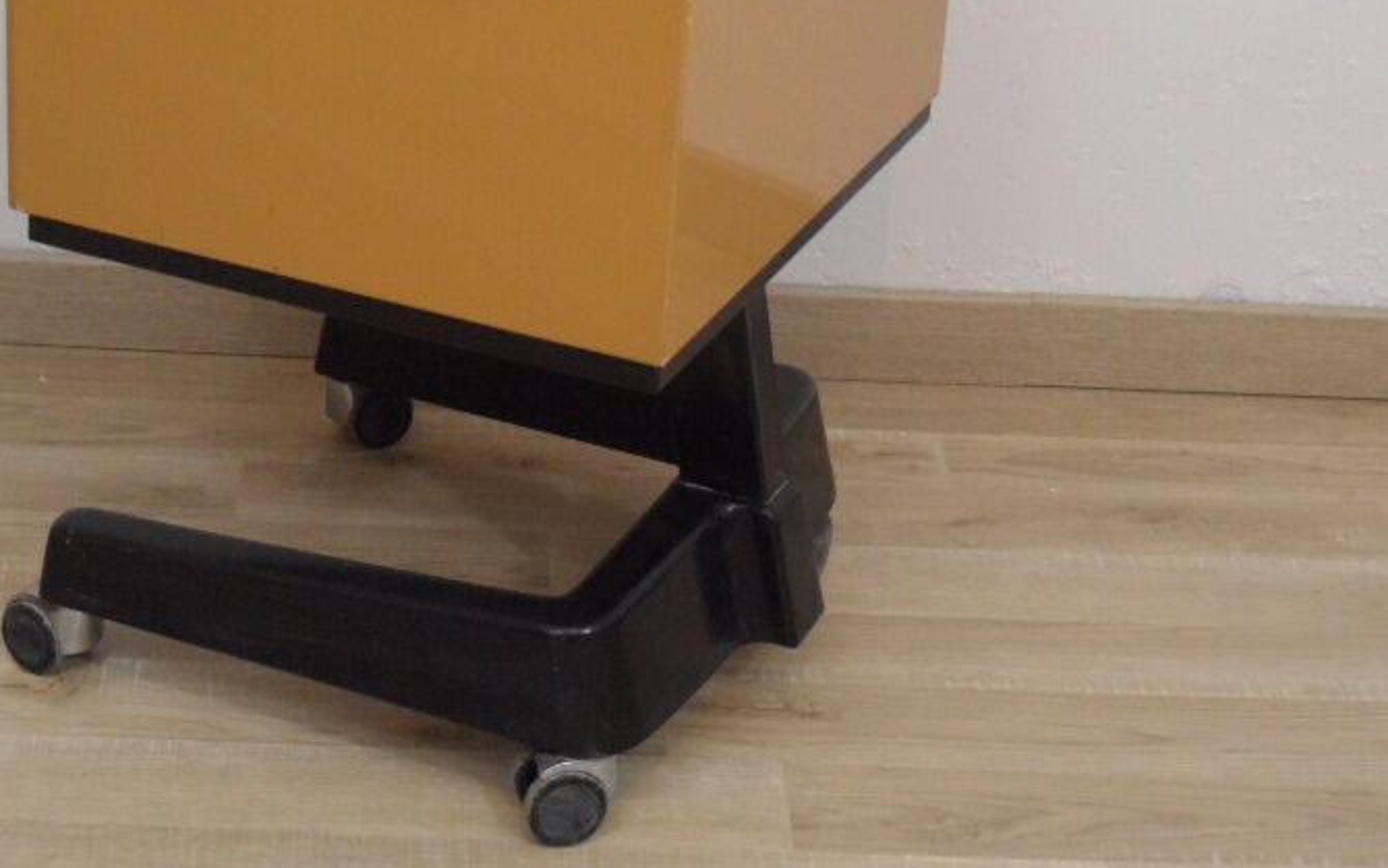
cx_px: 481
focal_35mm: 81
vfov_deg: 15.9
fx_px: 3065
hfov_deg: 25.4
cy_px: 110
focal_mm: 9.3
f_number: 4.7
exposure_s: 1/20
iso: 400
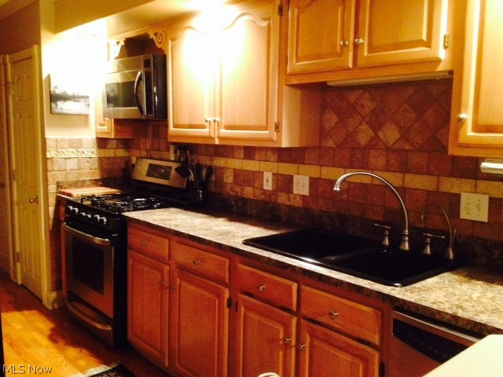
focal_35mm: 35
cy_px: 188
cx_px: 252
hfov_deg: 52.6
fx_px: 509
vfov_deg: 40.7
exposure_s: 1/15
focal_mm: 4.28
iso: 500
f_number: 2.4
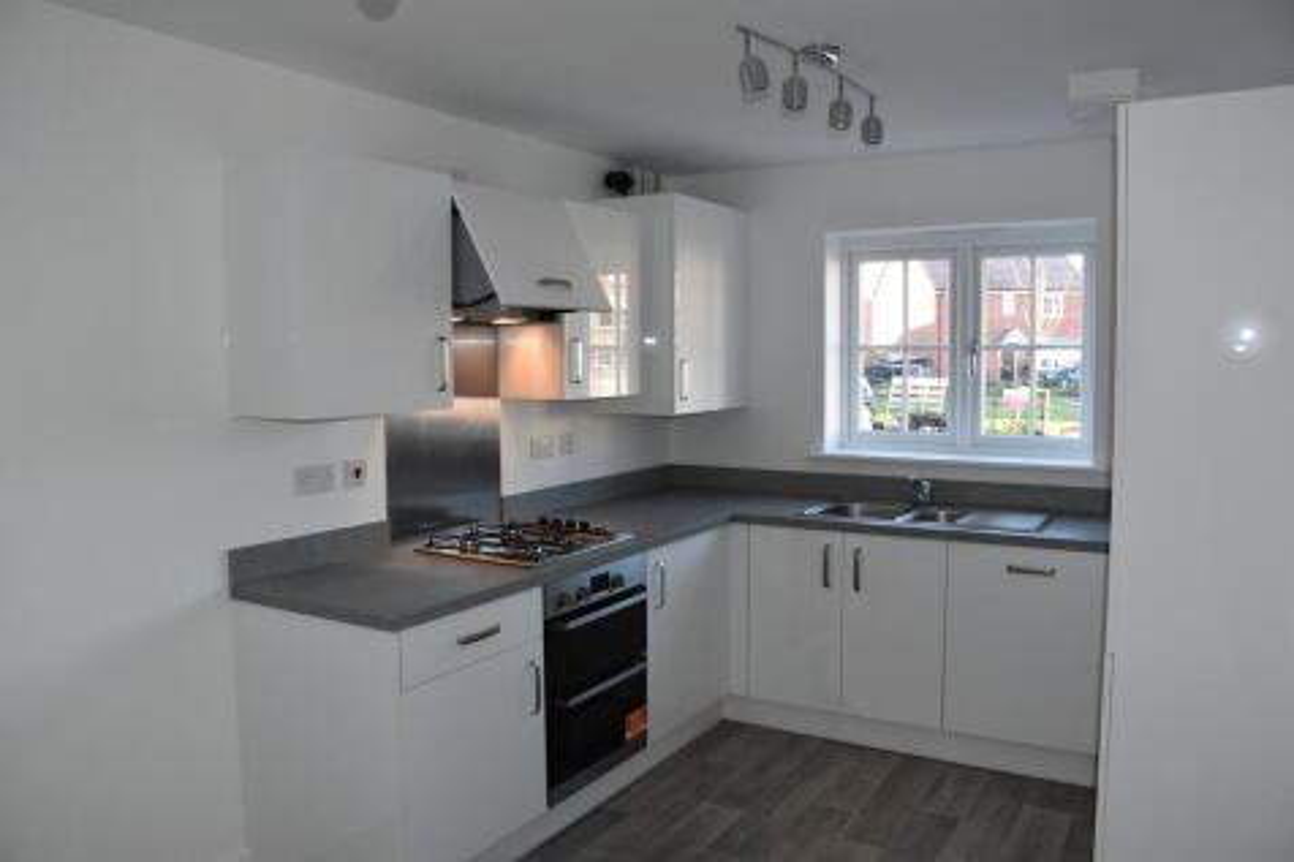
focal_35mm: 27
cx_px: 647
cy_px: 431
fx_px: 970
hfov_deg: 67.4
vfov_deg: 47.9
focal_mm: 18
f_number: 5.6
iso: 800
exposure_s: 1/125
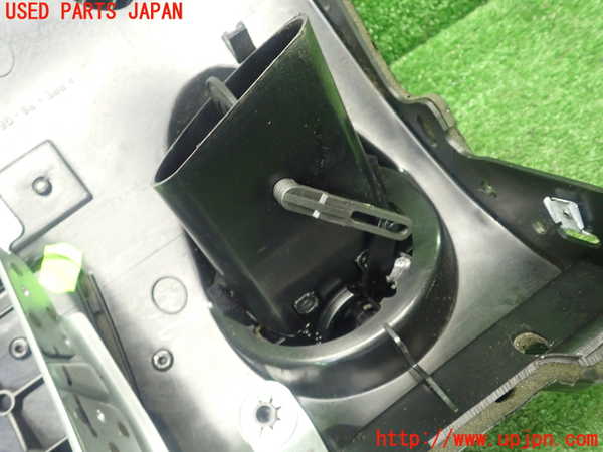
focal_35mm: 30
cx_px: 302
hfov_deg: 60.0
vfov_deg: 46.8
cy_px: 226
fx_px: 523
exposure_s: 1/30
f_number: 2.3
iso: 640
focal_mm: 5.4
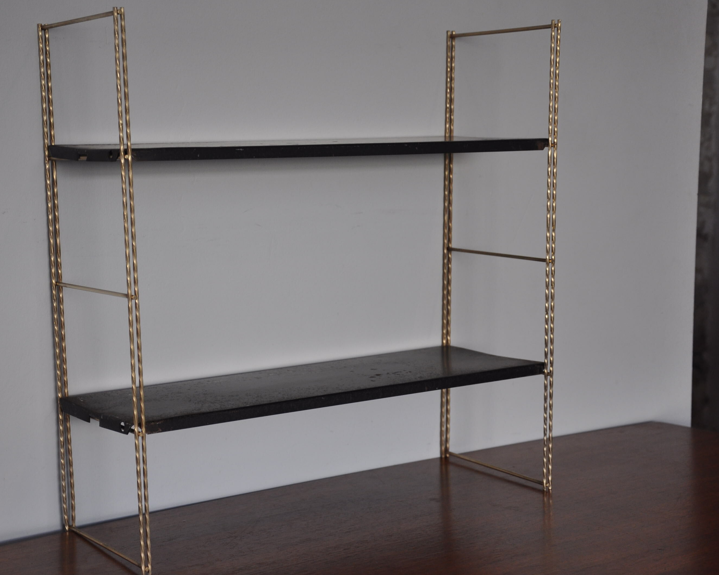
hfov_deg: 29.1
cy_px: 290
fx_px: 1383
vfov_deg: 23.5
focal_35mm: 65
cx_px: 302
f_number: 4.5
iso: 400
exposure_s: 1/80
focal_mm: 38
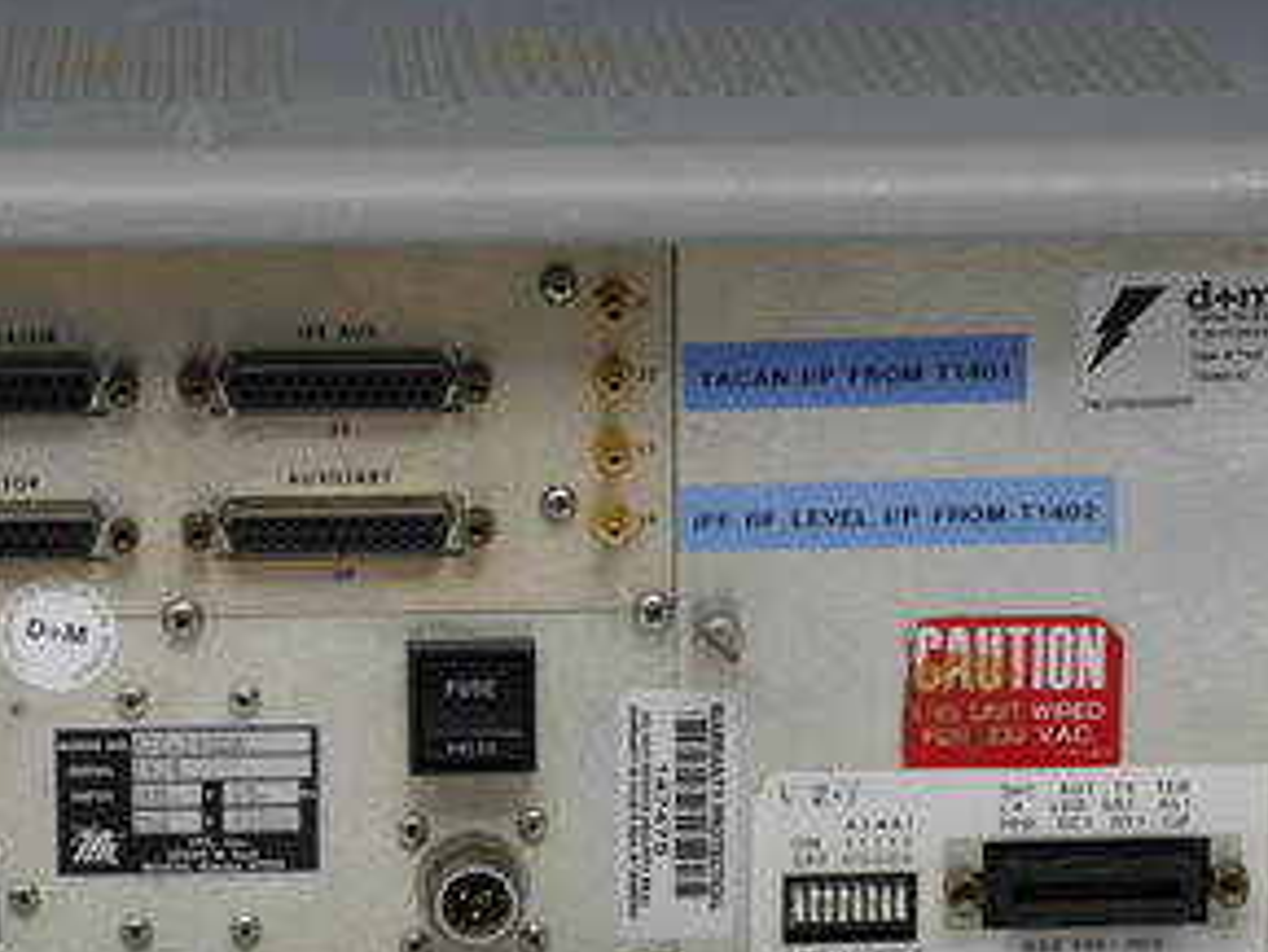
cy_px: 579
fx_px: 6596
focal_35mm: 180
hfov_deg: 11.0
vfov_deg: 8.3
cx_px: 790
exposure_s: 1/15
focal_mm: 65
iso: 400
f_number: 11
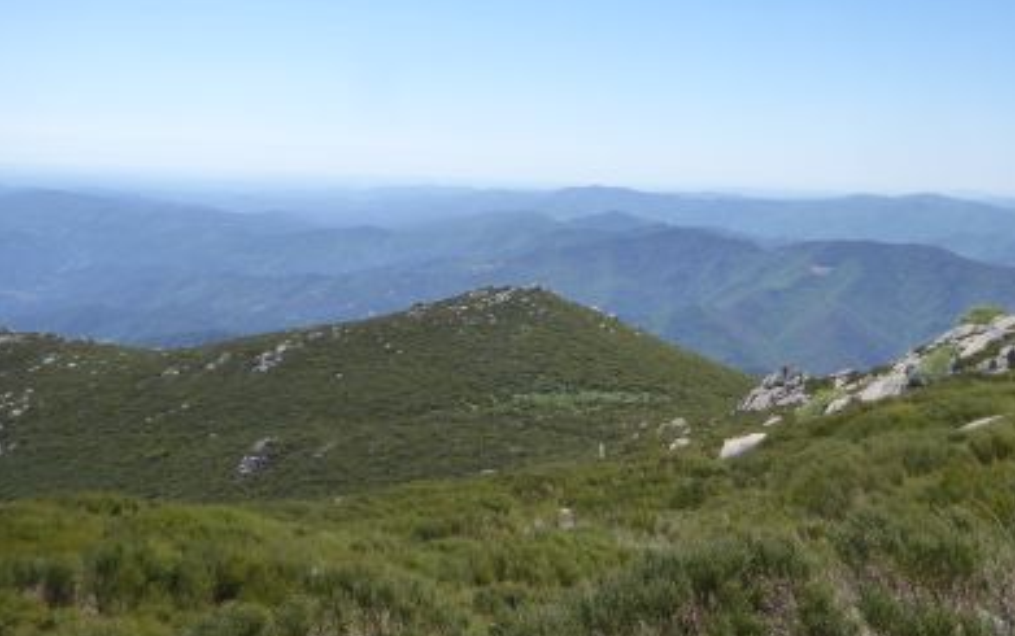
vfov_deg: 32.8
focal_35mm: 39
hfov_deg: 50.4
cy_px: 306
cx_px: 514
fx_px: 1080
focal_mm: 6.3
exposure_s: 1/640
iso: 125
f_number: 3.7
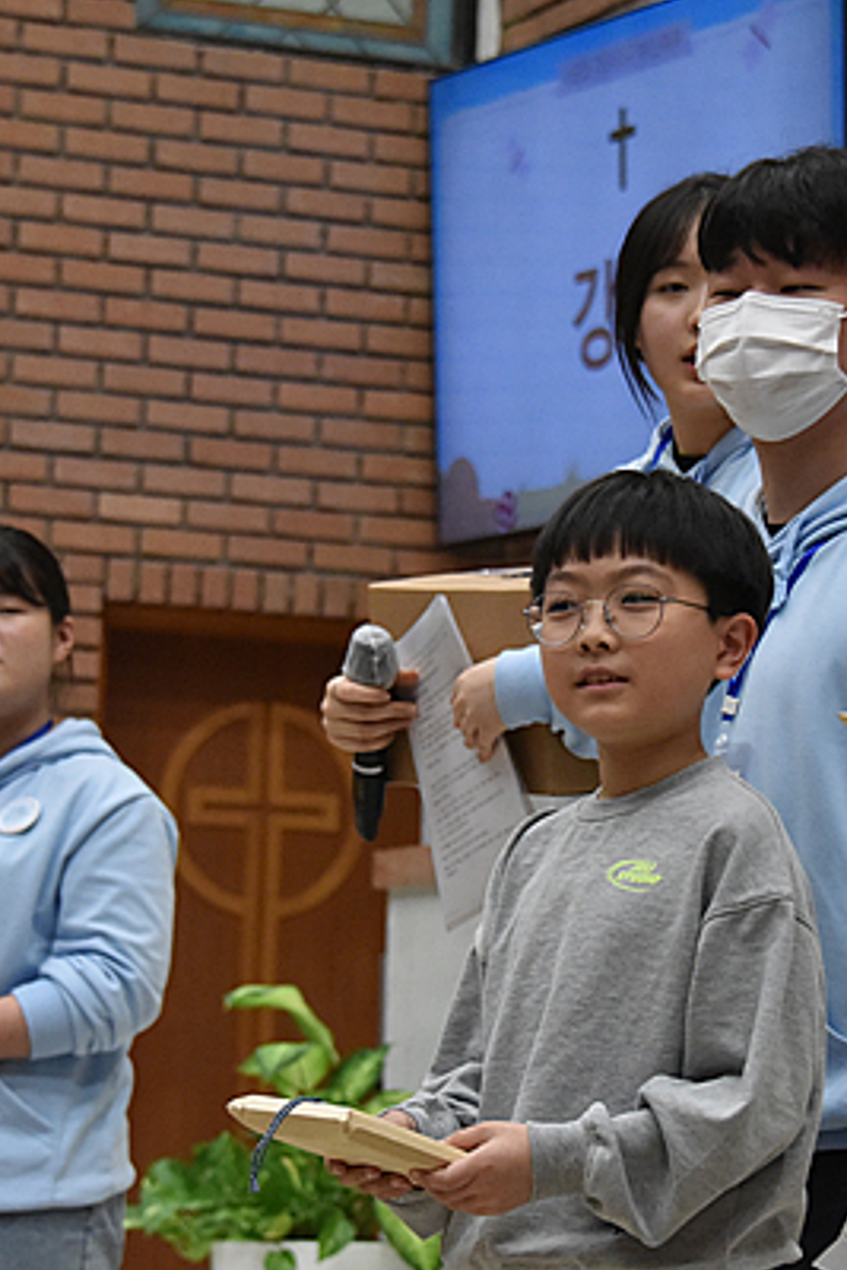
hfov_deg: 8.4
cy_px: 725
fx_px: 5782
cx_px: 606
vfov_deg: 12.5
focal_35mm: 164
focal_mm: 82
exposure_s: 1/125
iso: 4000
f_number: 5.6
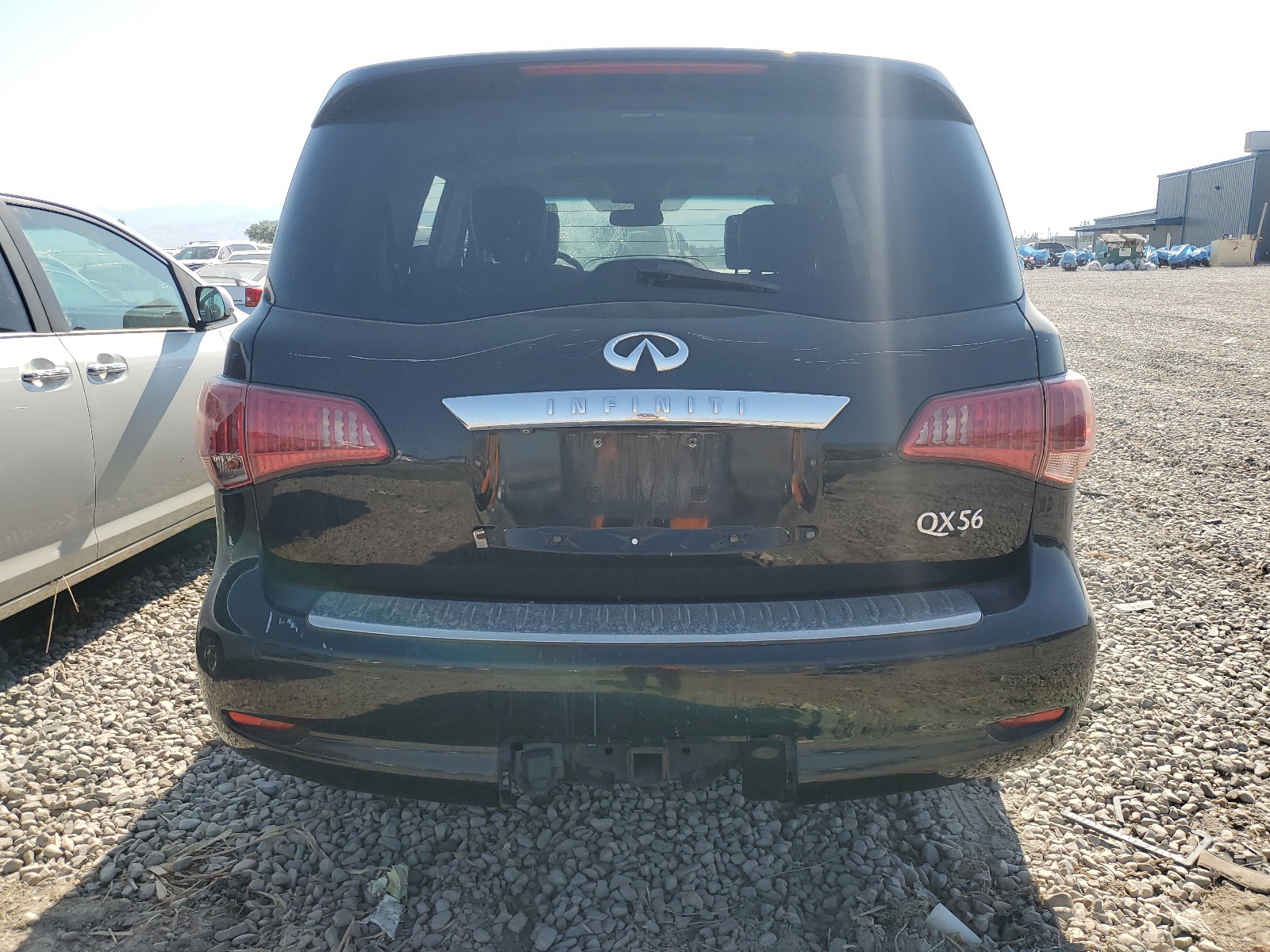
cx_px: 635
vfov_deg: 53.1
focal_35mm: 26
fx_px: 954
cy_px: 476
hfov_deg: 67.3
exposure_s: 1/2500
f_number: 1.5
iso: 50
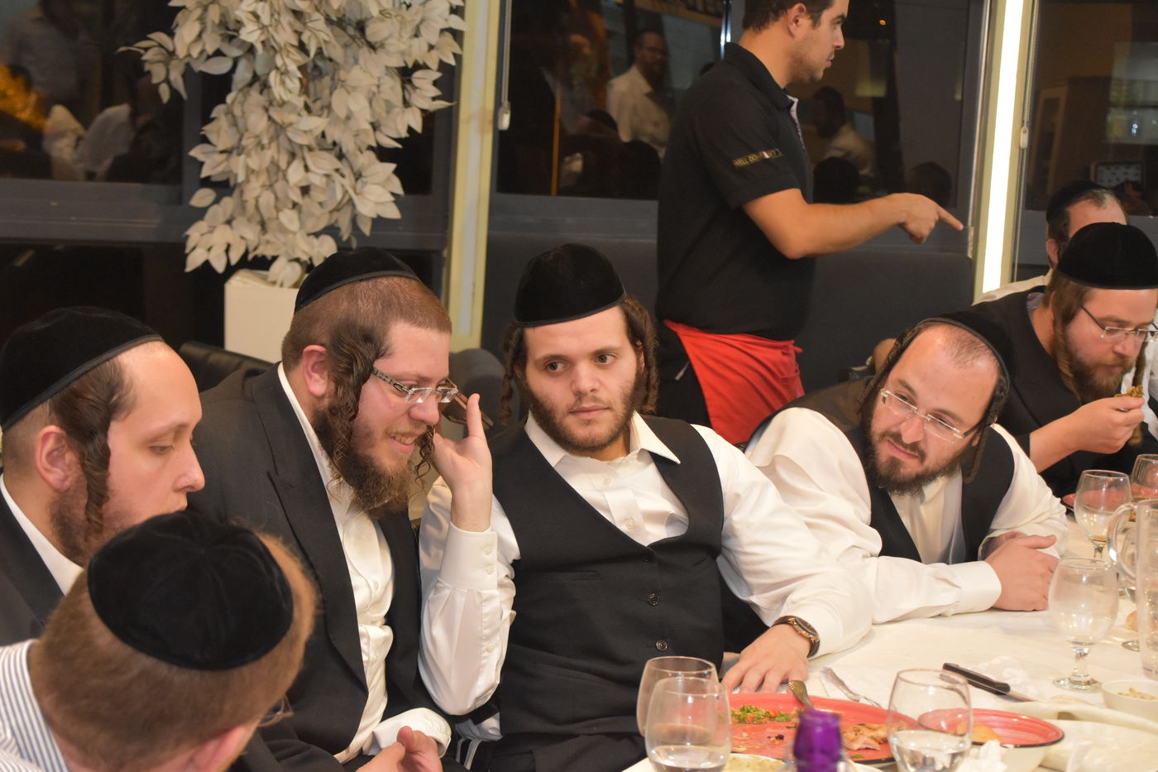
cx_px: 579
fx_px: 2316
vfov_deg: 18.9
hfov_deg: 28.1
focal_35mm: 72
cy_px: 386
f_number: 4.8
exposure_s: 1/60
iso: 2800
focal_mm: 48
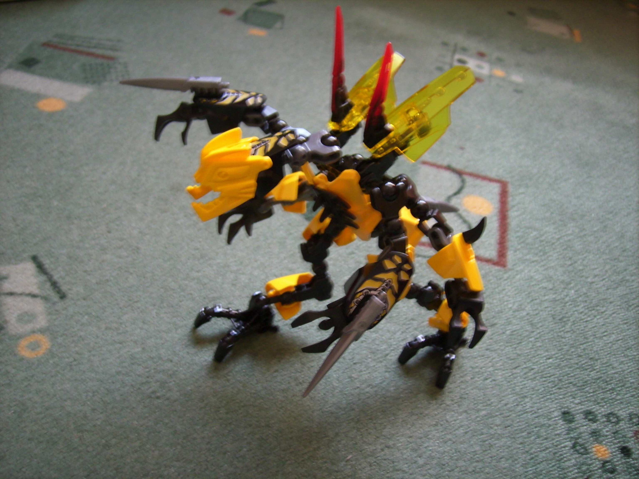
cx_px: 320
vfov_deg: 44.2
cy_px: 240
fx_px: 591
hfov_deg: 56.8
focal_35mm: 32
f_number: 2.8
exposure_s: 1/8
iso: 50
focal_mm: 5.99
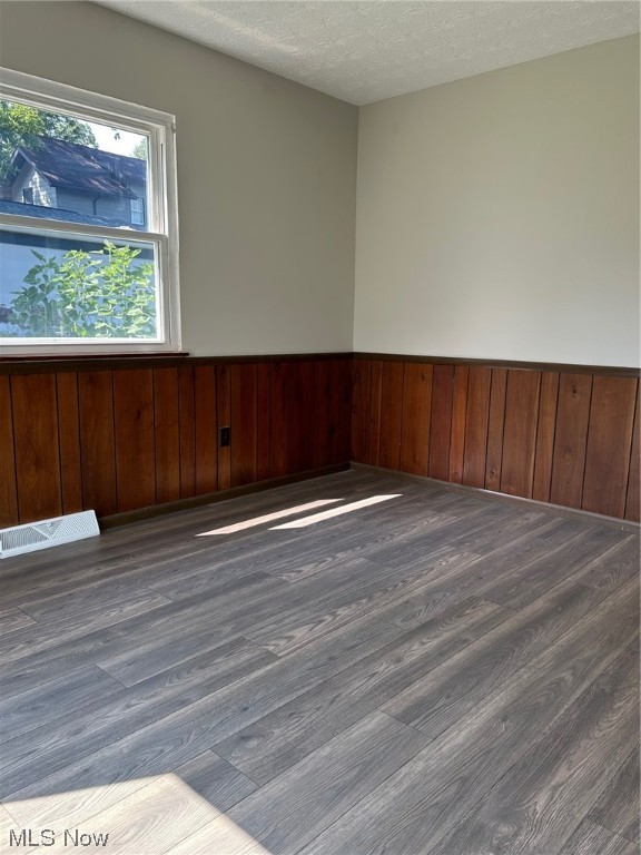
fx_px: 642
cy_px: 428
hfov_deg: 53.1
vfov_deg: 67.3
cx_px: 320
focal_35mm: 26
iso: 50
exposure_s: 1/187
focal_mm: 5.7
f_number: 1.5
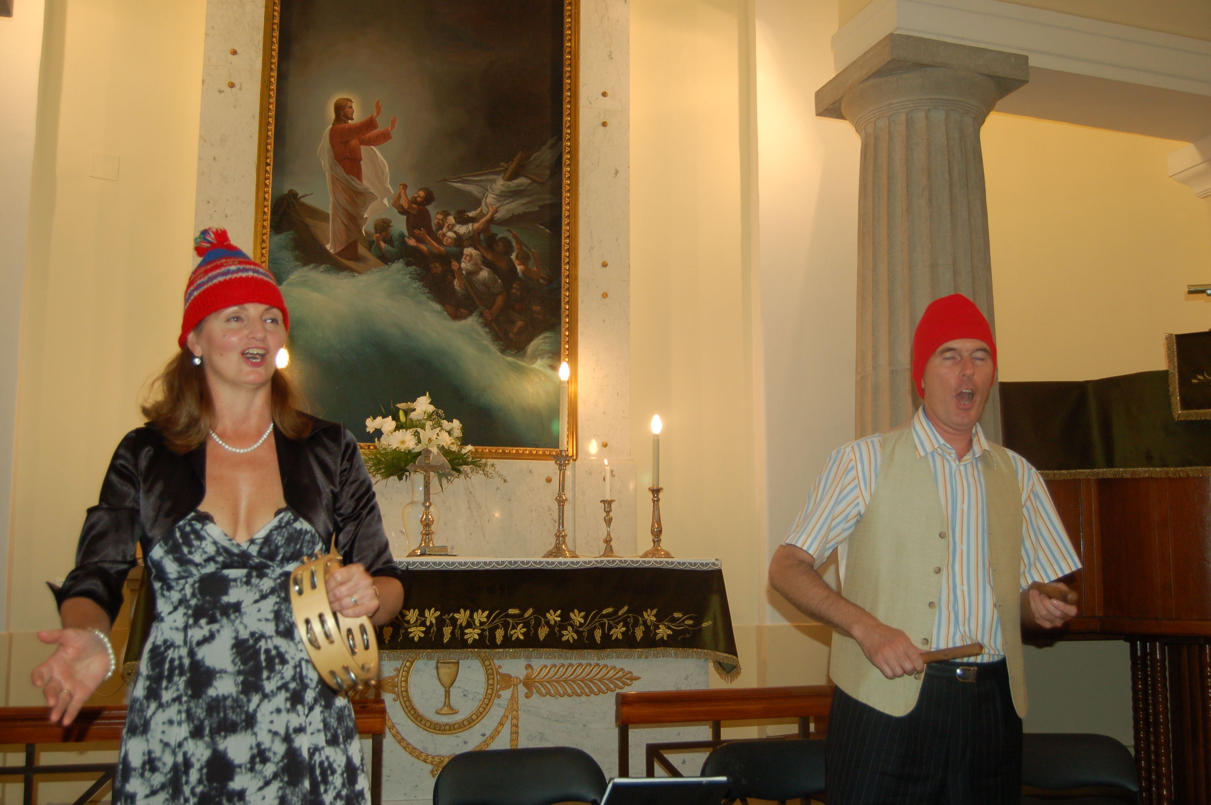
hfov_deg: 55.1
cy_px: 402
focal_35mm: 34
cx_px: 606
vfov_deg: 38.3
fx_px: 1160
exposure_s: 1/60
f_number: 3.8
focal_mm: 23
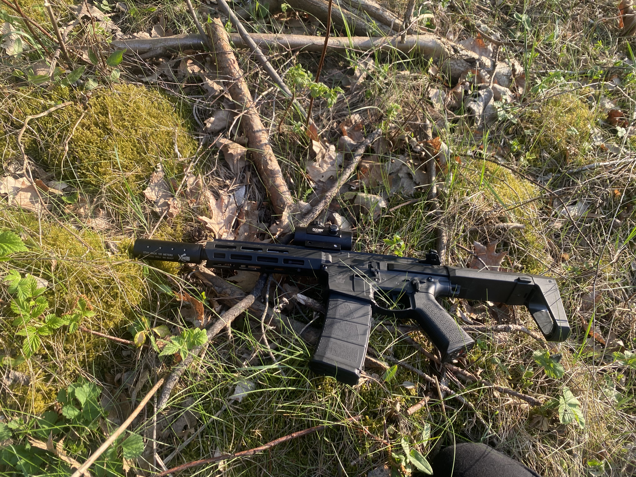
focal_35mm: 26
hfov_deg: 67.3
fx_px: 478
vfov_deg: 53.1
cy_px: 238
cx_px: 318
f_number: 1.8
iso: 32
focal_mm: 4.25
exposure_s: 1/324
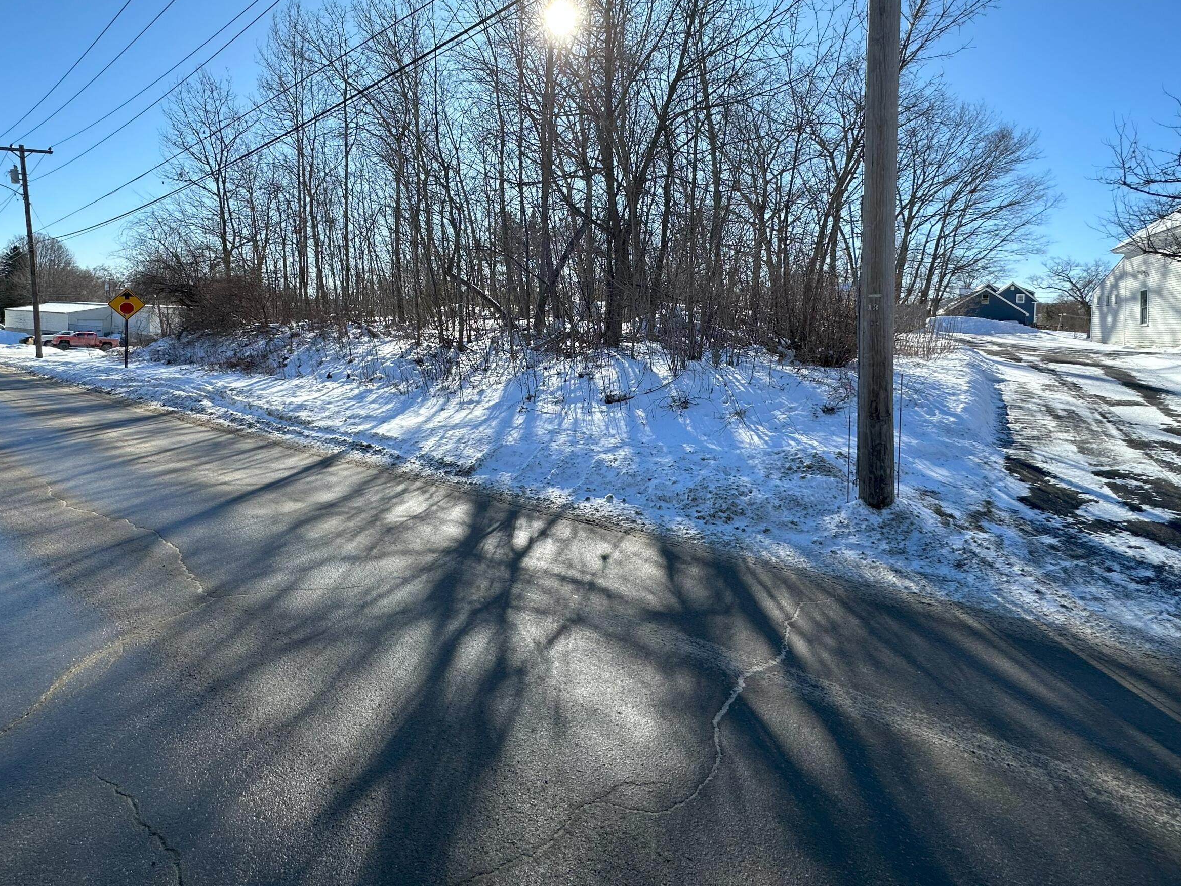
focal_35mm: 18
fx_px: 614
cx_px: 538
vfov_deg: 70.2
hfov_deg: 87.5
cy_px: 321
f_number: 2.2
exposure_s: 1/1416
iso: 50
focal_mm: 2.22
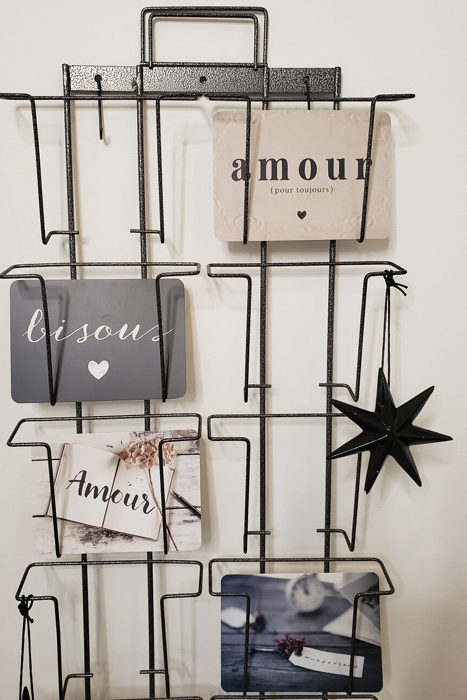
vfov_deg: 65.5
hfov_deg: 46.4
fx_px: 545
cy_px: 343
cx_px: 214
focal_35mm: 28
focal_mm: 4.3
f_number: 2.4
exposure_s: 1/50
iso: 250
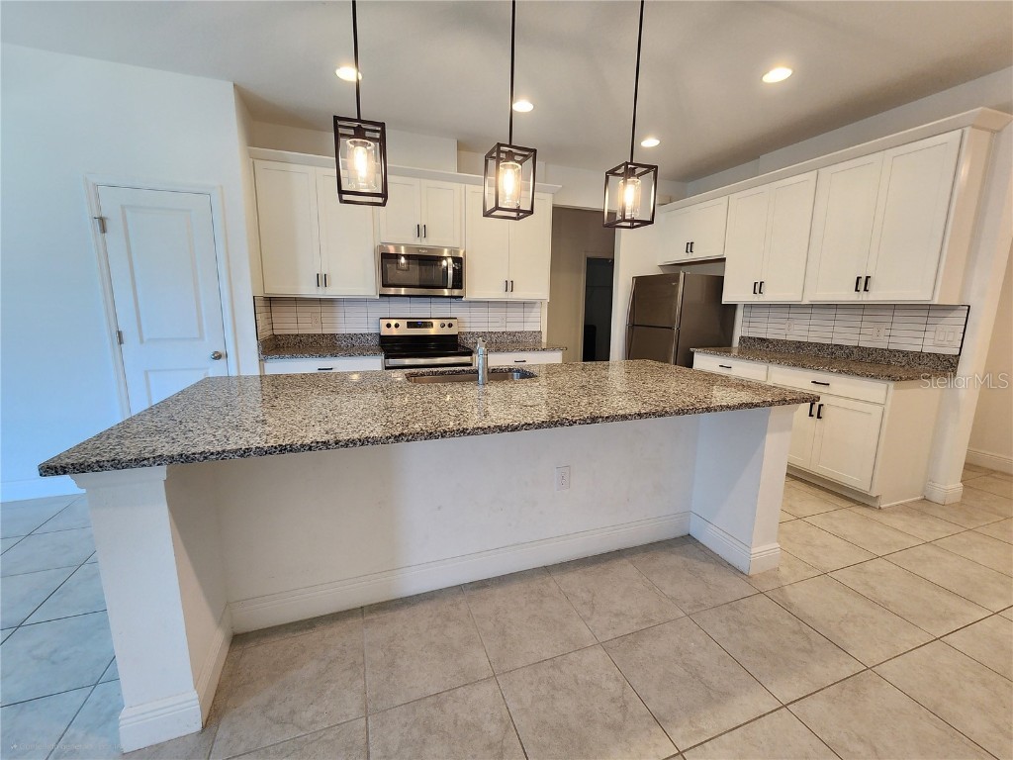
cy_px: 380
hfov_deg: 106.2
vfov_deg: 89.9
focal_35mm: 13
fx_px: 380
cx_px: 506
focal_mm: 2.2
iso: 160
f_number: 2.2
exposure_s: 1/60.2
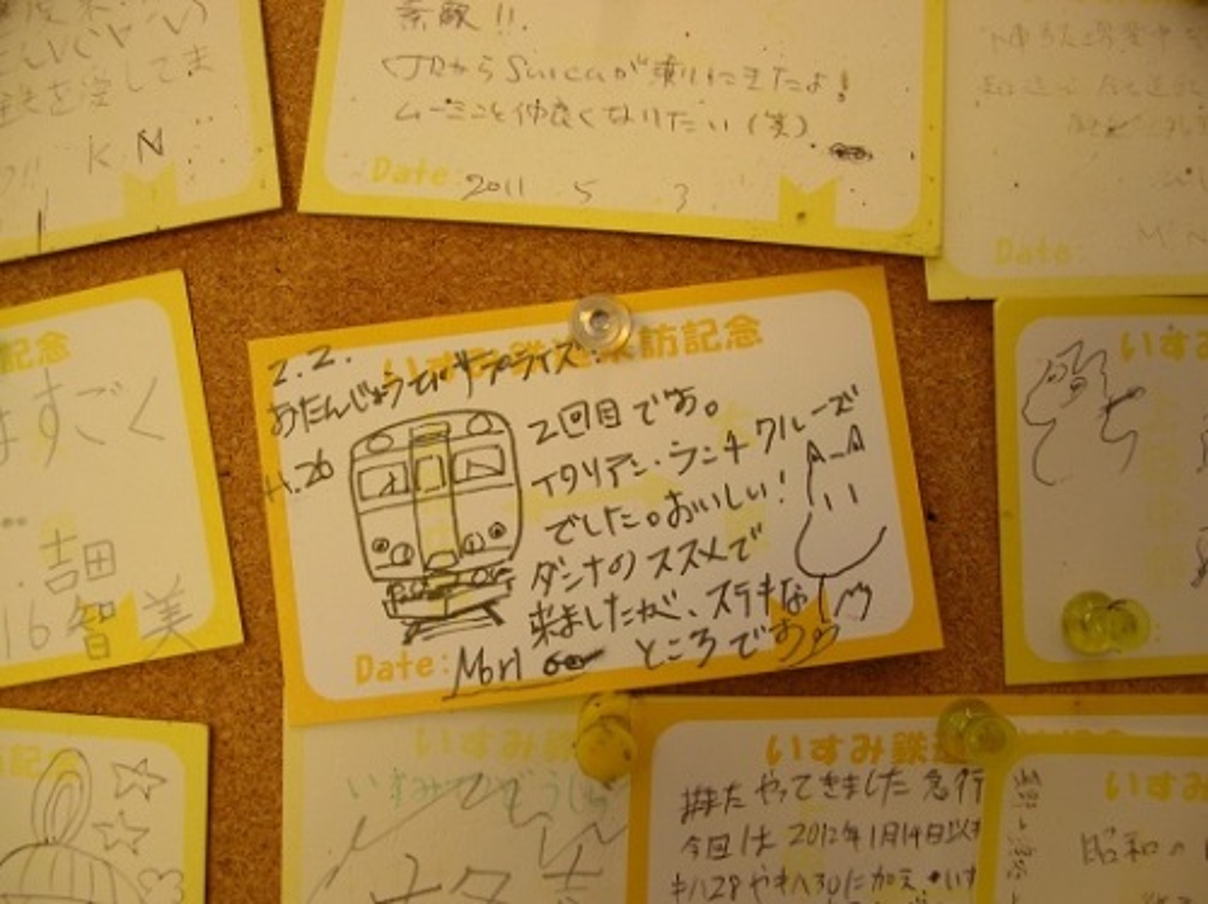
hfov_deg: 52.7
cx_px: 604
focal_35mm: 35
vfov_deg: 40.6
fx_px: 1220
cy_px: 452
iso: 50
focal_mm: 5.8
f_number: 2.8
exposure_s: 1/38.8
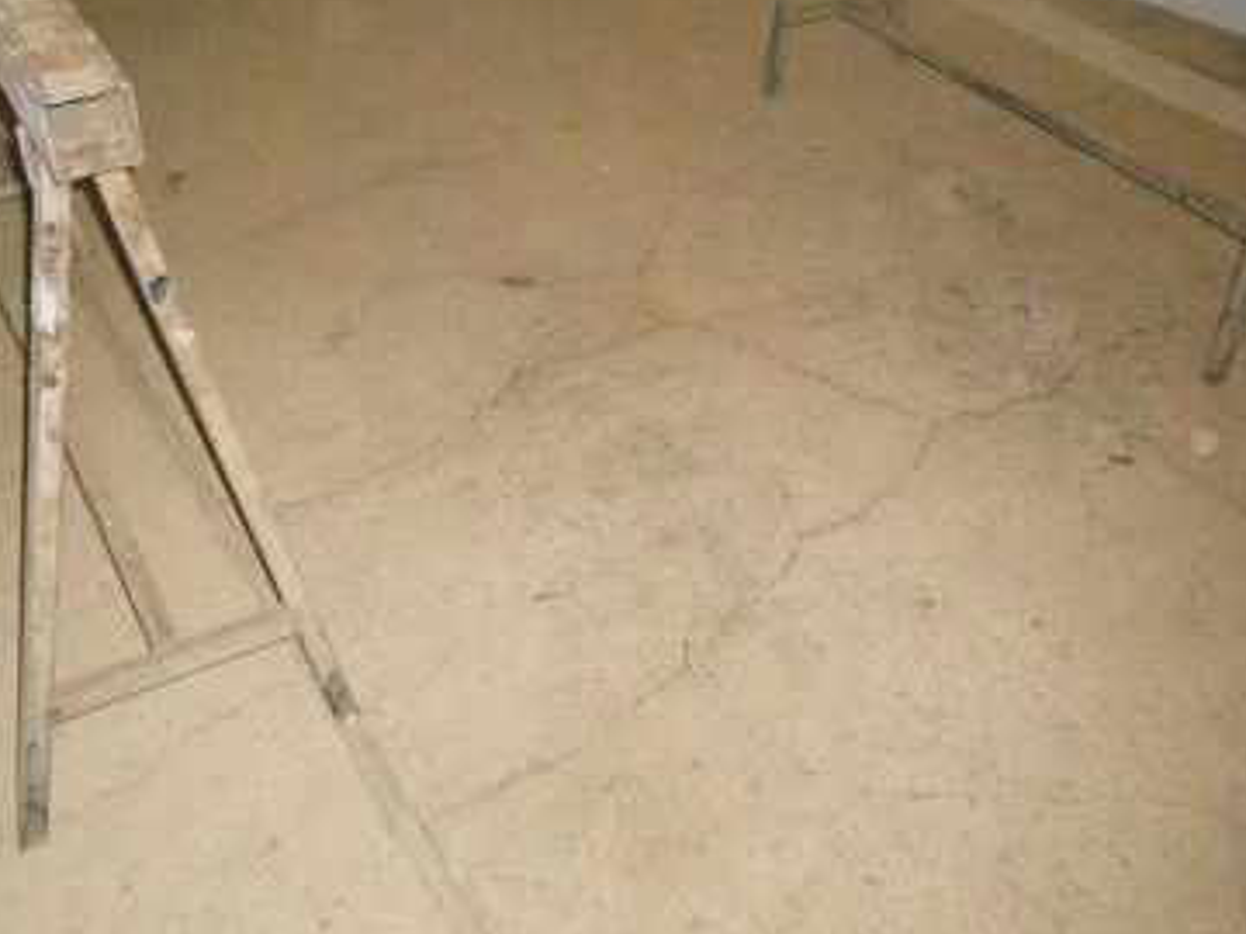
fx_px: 1620
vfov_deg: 31.3
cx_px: 678
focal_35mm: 45
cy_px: 170
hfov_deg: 42.0
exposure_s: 1/25
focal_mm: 4.9
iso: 800
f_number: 3.2
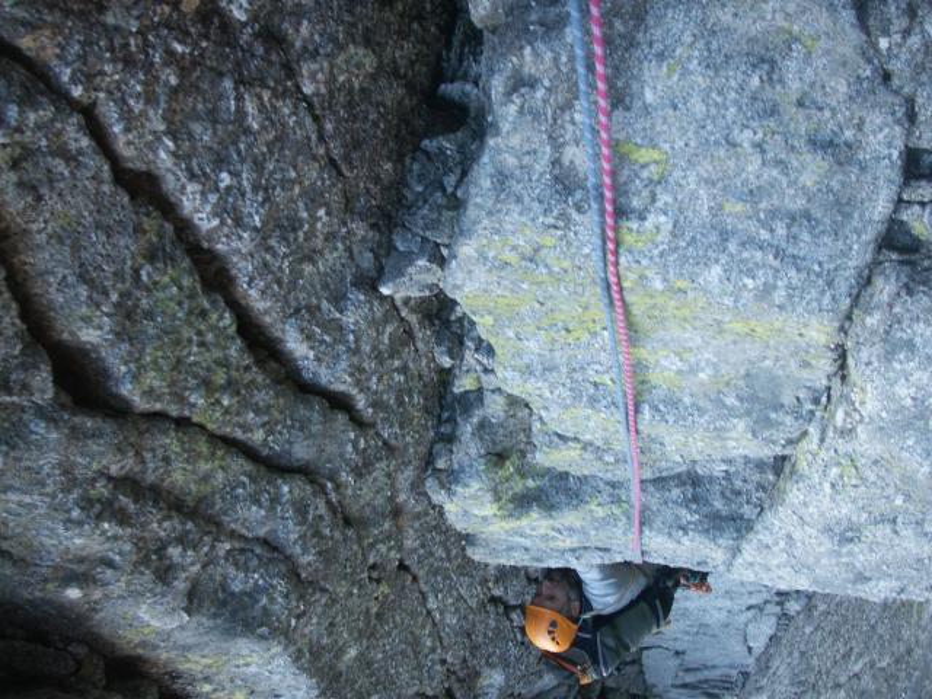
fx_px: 996
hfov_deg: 50.1
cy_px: 350
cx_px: 466
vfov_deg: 38.7
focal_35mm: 37
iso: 64
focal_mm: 7.7
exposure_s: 1/40
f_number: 3.5
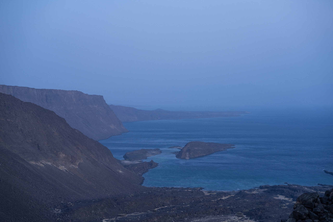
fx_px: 786
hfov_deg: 23.9
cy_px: 111
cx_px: 166
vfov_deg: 16.1
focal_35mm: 85
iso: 640
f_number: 4.5
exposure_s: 1/25
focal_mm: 85
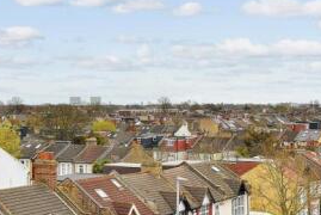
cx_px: 182
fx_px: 652
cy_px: 95
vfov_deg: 18.7
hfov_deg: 27.6
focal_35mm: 73
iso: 200
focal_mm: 20
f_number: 8
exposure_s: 1/250
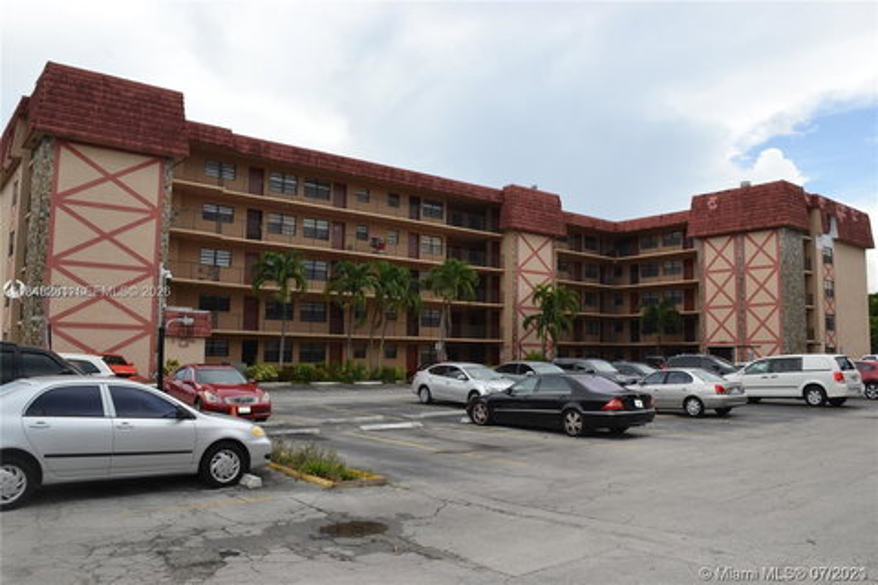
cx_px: 439
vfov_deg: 47.9
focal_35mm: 27
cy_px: 292
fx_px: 658
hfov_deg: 67.4
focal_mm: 18
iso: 100
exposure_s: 1/200
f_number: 6.3
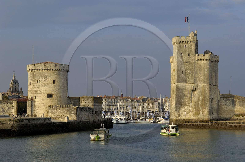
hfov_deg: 26.0
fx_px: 530
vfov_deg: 17.4
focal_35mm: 78
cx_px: 122
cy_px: 81
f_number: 7.6
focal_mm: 52
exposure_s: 1/160
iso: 100
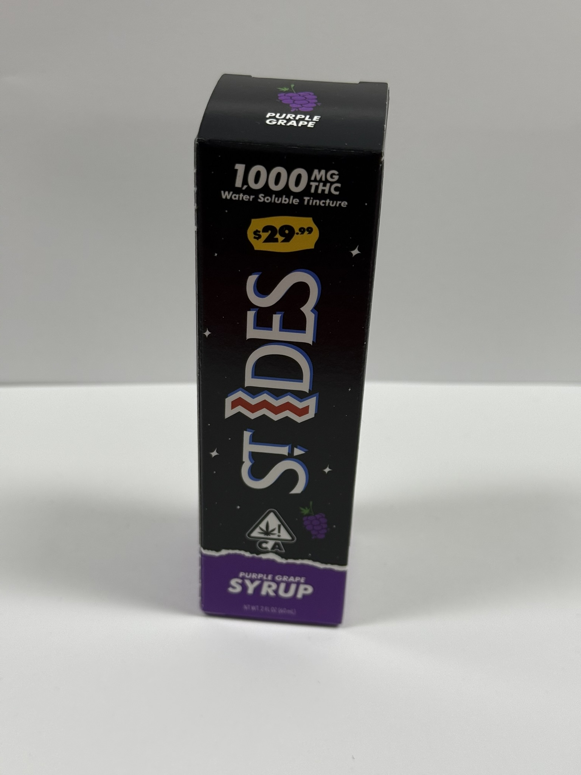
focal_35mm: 48
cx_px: 290
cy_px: 388
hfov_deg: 30.3
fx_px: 1074
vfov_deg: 39.7
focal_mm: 6.76
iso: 80
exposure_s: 1/121
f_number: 1.78
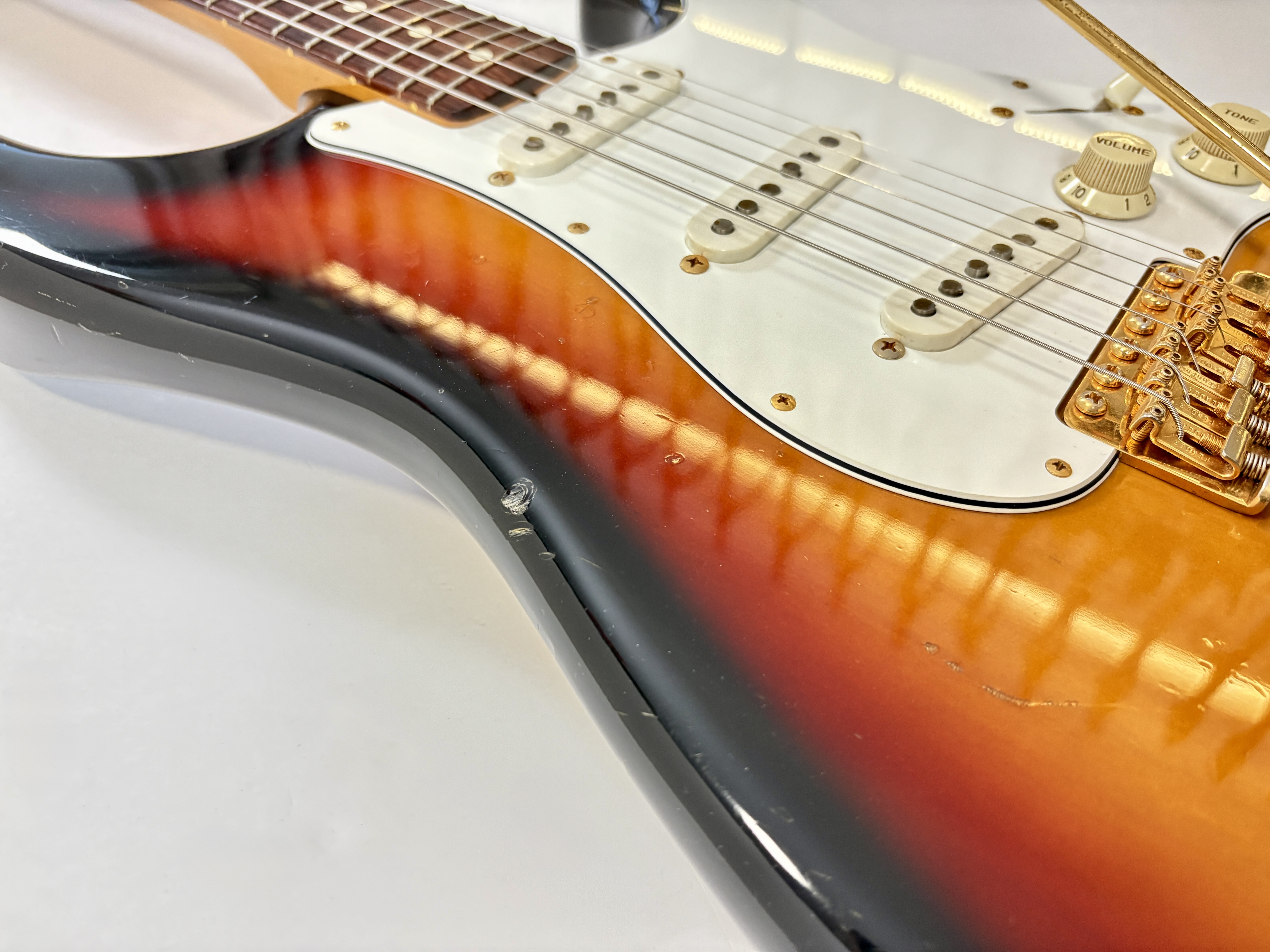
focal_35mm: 26
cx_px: 635
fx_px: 954
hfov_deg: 67.3
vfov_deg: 53.1
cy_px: 476
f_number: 1.6
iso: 400
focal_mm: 5.96
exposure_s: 1/50
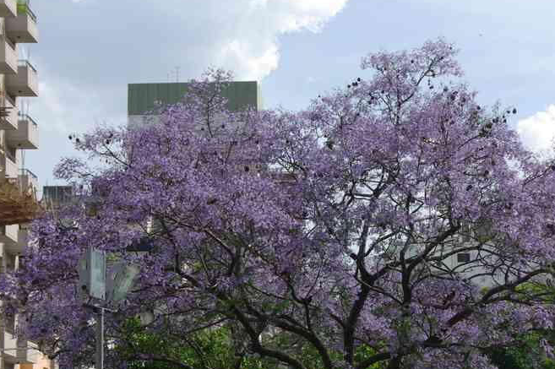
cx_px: 320
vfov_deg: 10.9
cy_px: 257
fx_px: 1937
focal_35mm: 126
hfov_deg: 16.3
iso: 100
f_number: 8
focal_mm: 55
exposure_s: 1/180
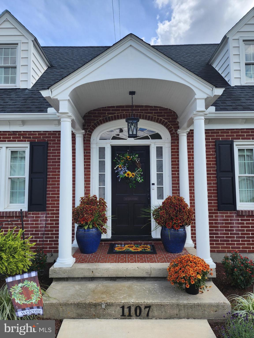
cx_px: 127
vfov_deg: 73.9
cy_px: 169
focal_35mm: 23
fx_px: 225
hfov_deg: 58.9
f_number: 1.8
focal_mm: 6.4
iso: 12
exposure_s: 1/511
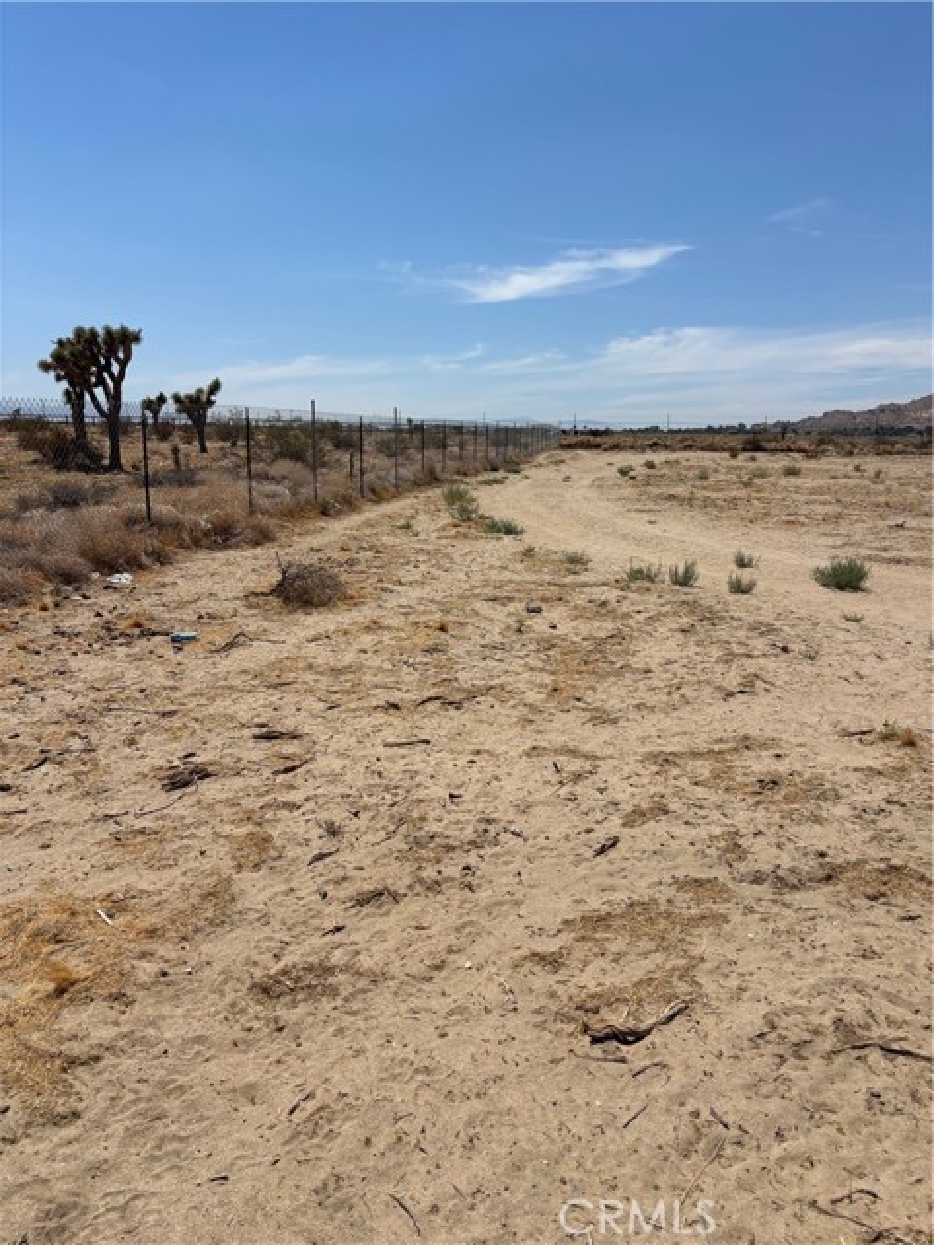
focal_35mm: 26
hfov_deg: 53.1
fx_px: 935
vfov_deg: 67.3
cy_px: 622
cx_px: 467
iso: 50
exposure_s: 1/8333
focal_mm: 5.96
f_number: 1.6
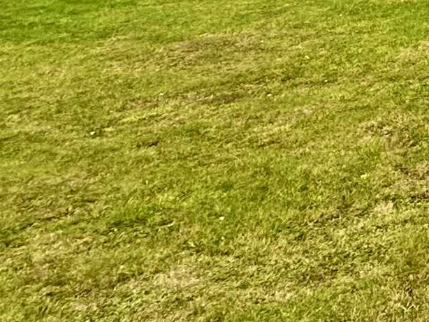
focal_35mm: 70
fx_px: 868
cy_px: -342
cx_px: 1019
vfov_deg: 15.9
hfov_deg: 15.4
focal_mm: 2.22
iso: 50
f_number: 2.2
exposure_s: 1/4000
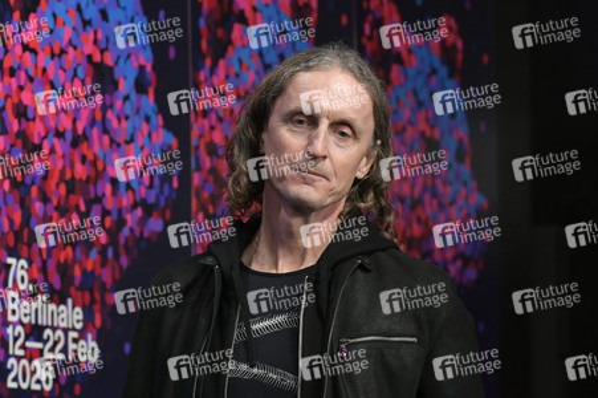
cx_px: 299
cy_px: 199
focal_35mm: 130
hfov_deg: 15.8
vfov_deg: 10.5
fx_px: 2158
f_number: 5.6
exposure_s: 1/250
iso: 2000
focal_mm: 130
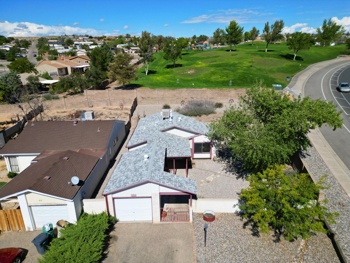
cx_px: 175
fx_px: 243
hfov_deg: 71.6
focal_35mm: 24
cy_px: 132
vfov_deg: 56.8
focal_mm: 6.72
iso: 140
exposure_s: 1/5000
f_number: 1.7
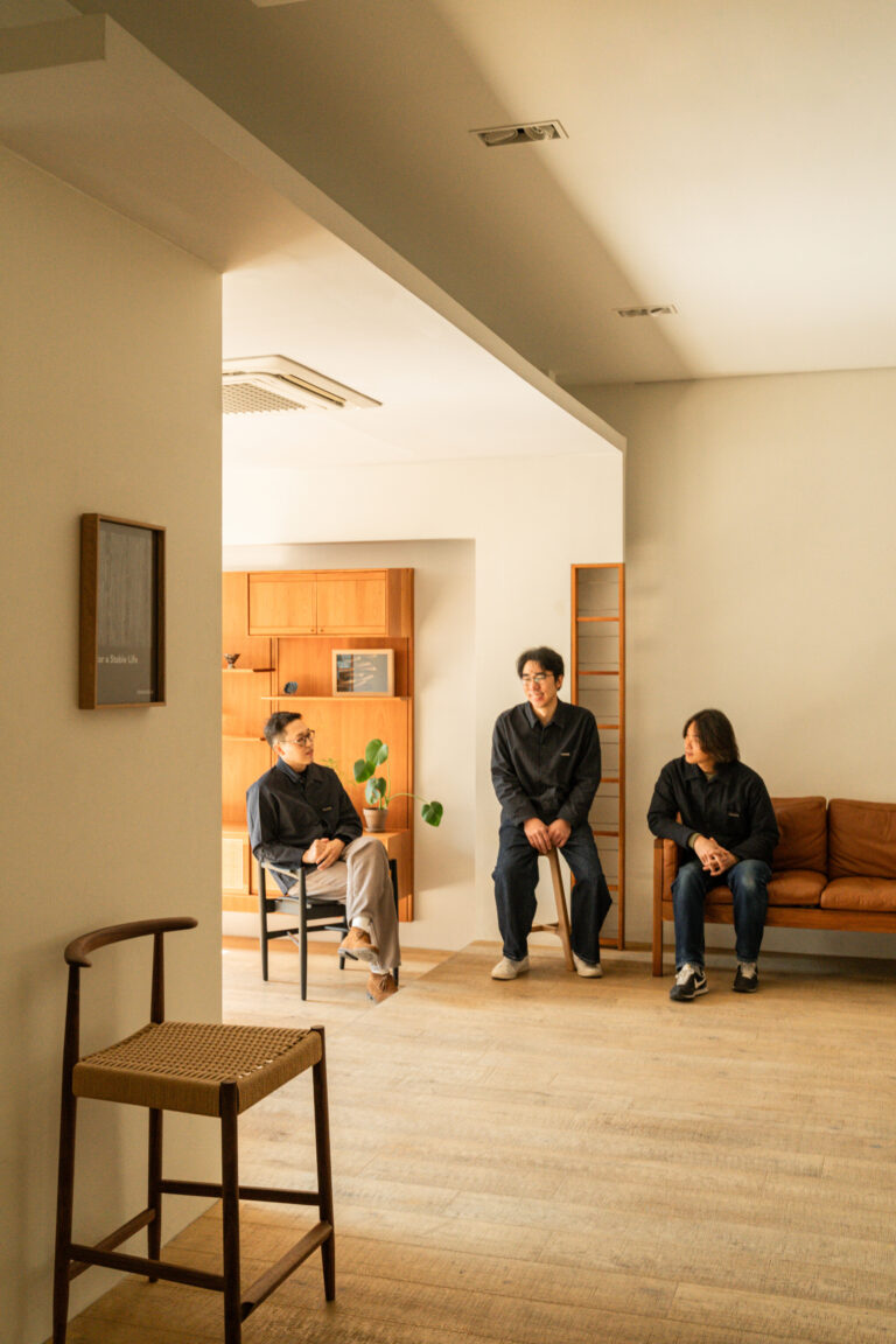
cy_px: 672
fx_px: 1307
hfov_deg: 37.9
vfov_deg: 54.4
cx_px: 448
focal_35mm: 35
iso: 1600
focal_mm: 35
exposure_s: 1/60
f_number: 5.6
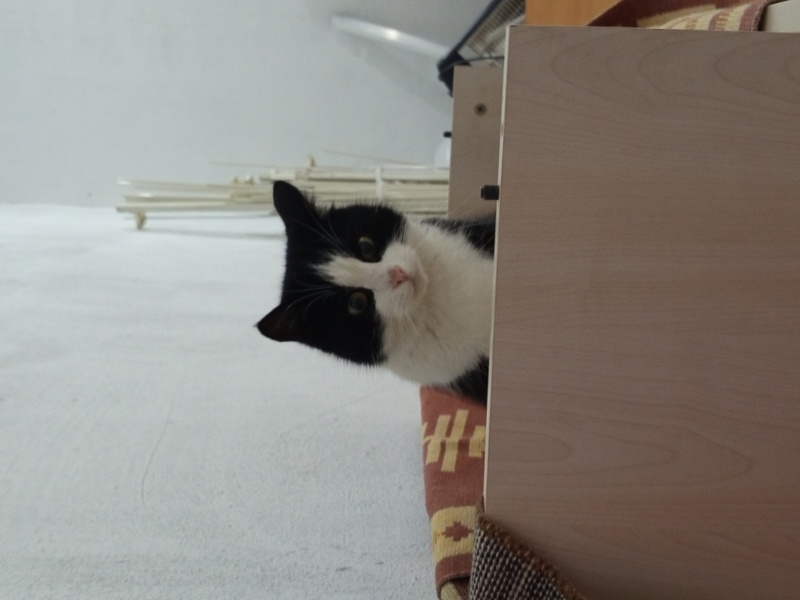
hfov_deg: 39.7
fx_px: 1109
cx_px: 400
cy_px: 300
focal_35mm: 48
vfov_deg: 30.3
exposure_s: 1/33.3
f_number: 1.7
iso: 1165
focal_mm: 5.24
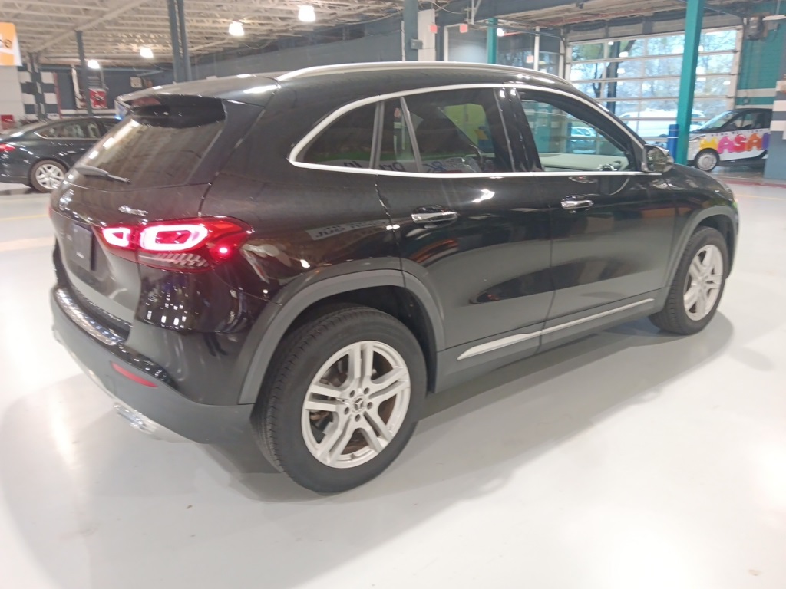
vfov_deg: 53.1
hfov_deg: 67.3
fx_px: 590
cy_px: 294
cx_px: 393
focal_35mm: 26
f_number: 1.8
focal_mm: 3.98
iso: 1112
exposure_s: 1/20
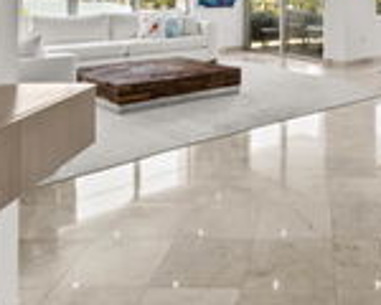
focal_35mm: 42
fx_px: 474
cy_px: 5
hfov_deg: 41.7
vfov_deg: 32.9
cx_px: 312
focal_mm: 14
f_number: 11
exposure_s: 1/10
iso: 250
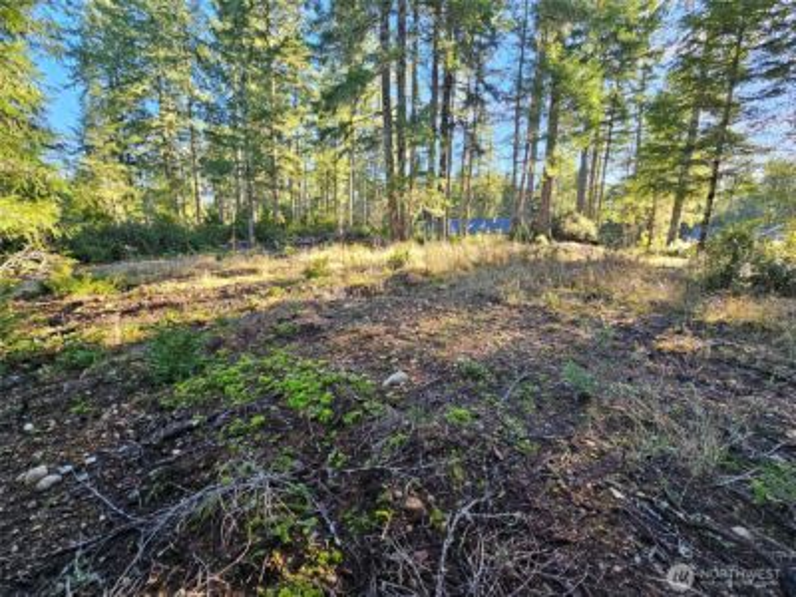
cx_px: 398
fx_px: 299
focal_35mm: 13
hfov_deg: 106.2
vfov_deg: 89.9
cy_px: 298
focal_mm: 2.2
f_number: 2.2
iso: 80
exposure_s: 1/120
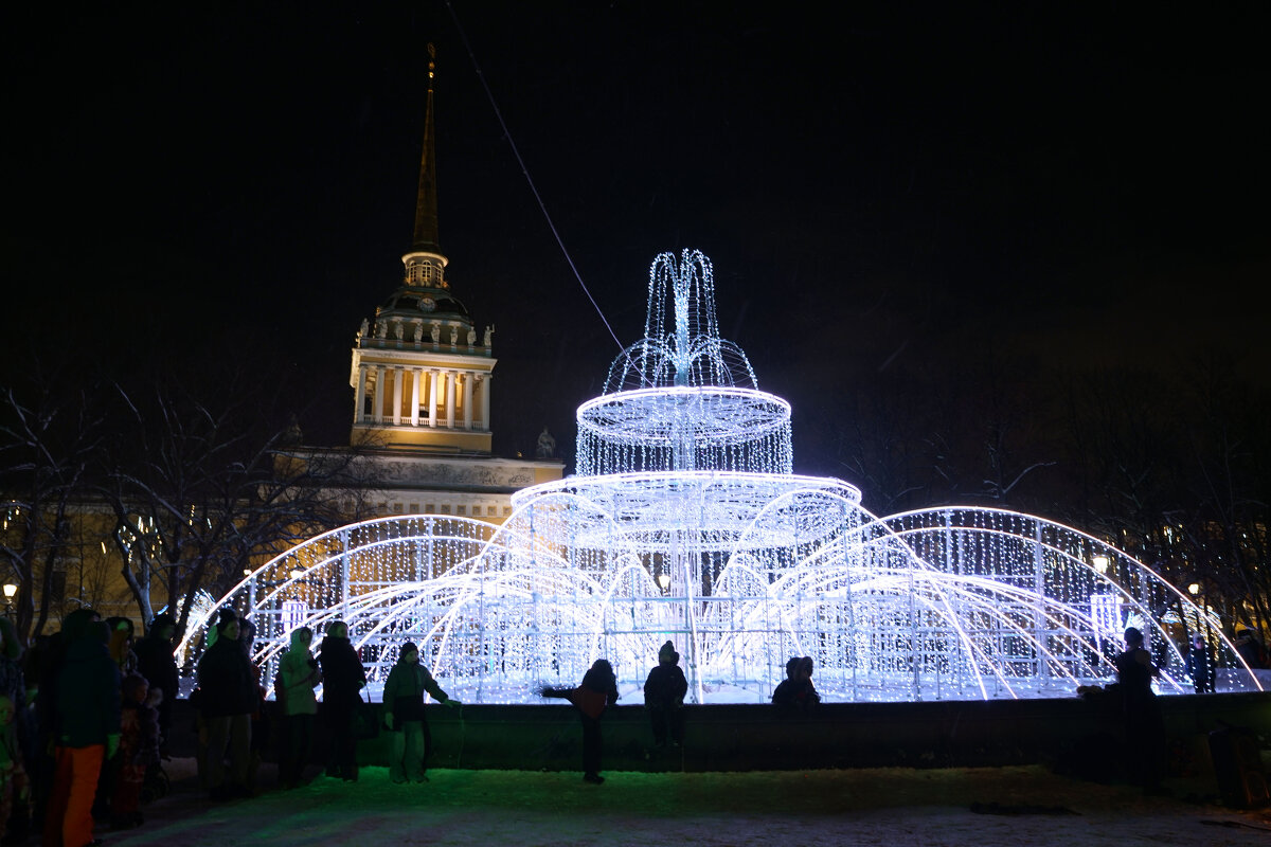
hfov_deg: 65.5
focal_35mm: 28
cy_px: 424
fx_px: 988
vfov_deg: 46.4
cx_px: 636
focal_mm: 28
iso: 400
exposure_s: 1/8
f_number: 6.3
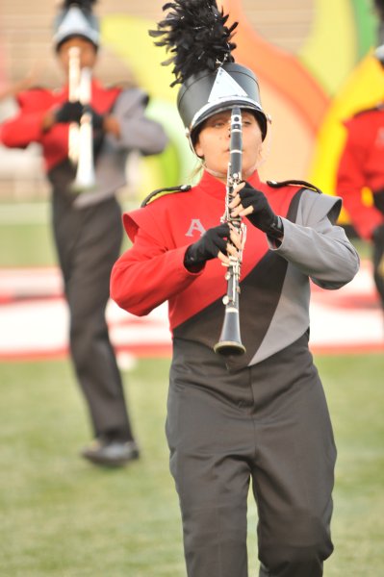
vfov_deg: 6.9
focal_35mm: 300
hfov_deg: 4.6
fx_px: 4808
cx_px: 192
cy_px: 288
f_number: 2.8
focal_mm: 200
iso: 200
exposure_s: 1/100
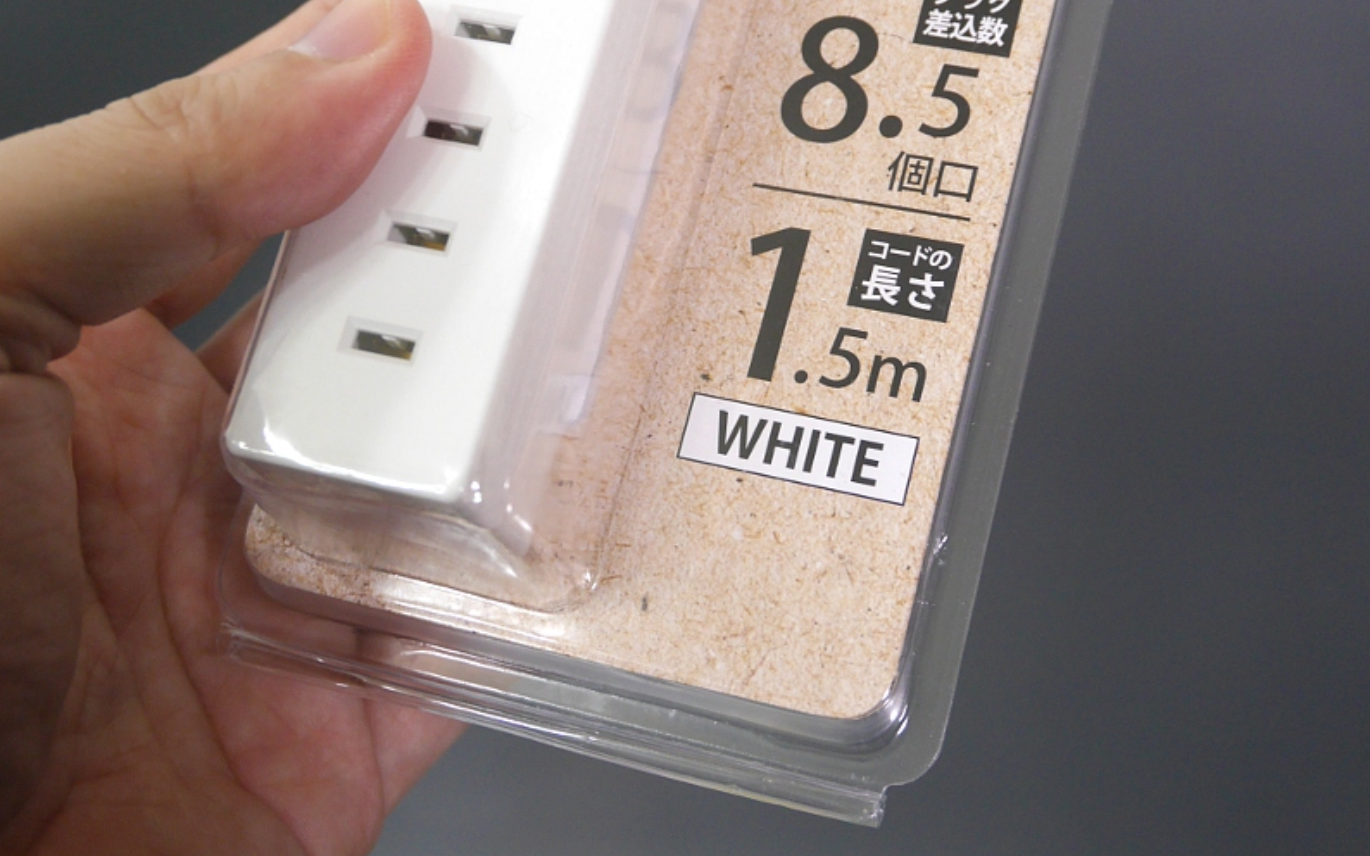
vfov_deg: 27.4
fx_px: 1755
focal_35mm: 47
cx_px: 685
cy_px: 381
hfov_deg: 42.7
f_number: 4.6
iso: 500
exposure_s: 1/60
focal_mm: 22
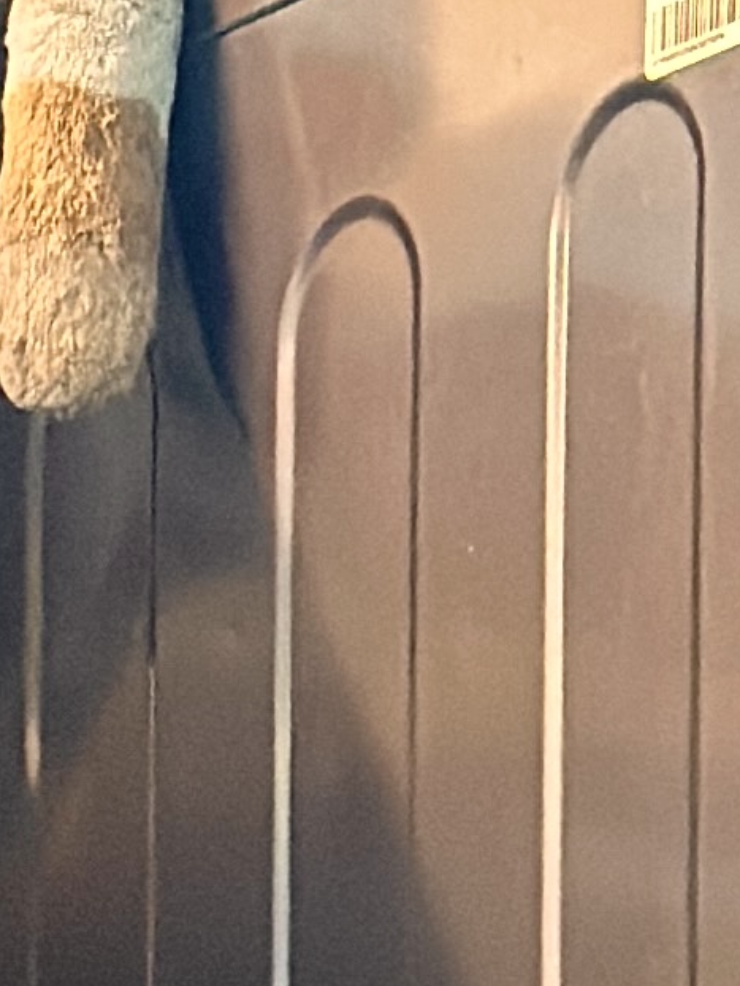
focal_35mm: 311
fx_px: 8858
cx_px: 49
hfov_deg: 4.8
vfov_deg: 5.9
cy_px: 2852
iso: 800
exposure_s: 1/40
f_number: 1.78
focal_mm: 6.86
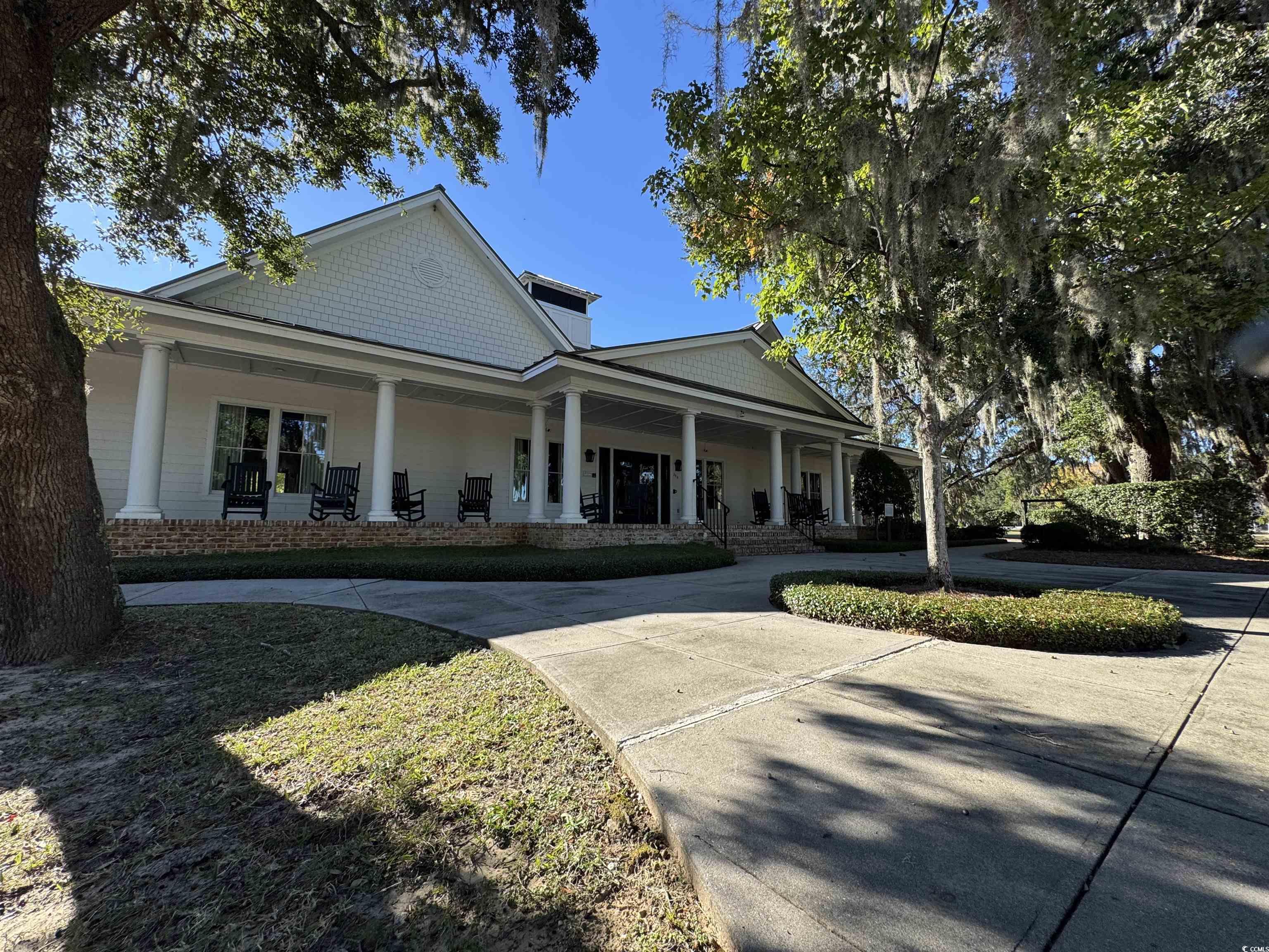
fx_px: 513
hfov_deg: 102.1
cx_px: 634
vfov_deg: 85.7
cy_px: 476
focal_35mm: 14
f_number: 2.2
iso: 50
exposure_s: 1/681
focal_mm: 2.22
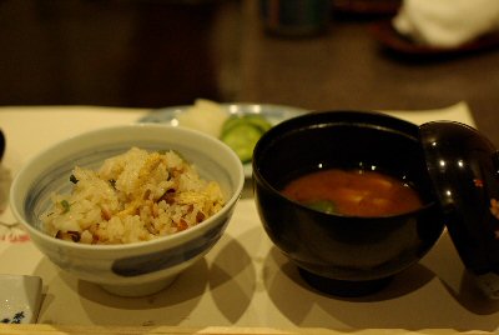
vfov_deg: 25.8
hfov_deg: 37.8
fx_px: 729
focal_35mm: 52
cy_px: 168
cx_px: 250
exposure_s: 1/20
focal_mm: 35
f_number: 2.4
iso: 400
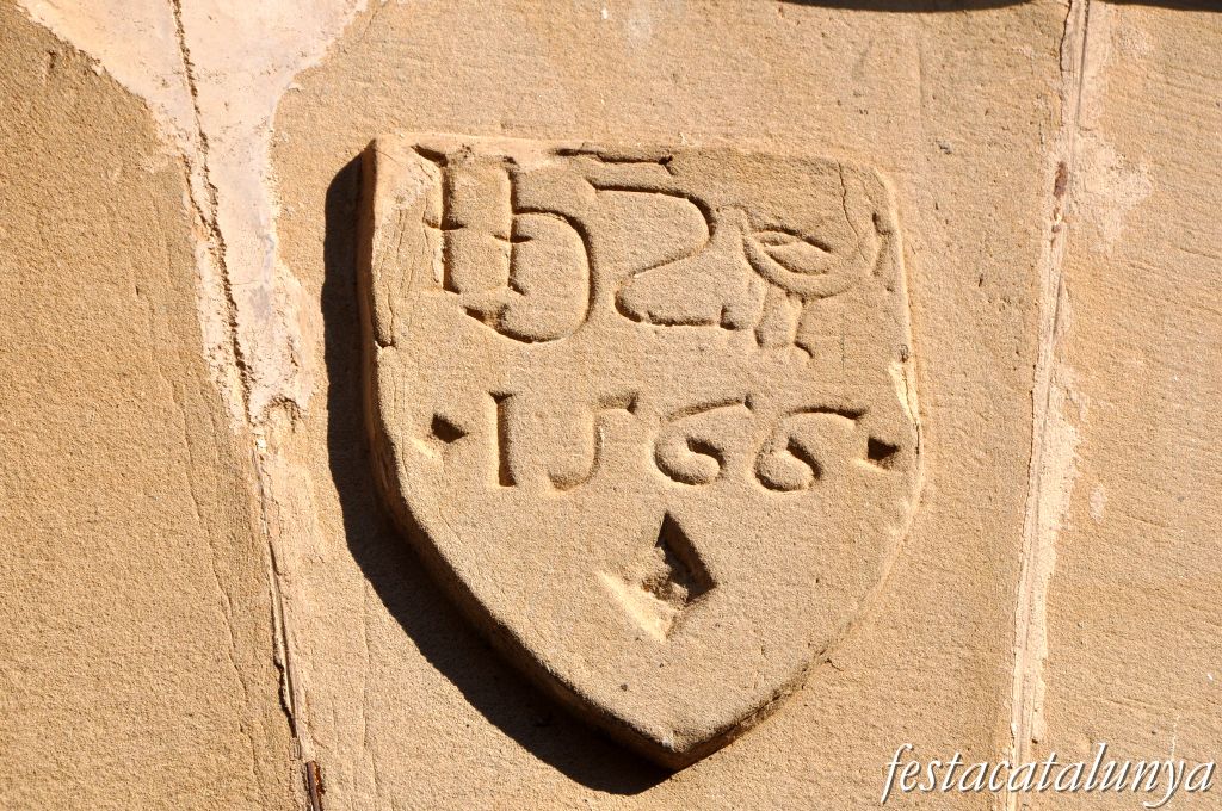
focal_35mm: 158
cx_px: 611
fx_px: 5339
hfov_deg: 13.1
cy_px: 406
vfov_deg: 8.7
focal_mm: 105
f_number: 13
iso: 500
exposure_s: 1/640
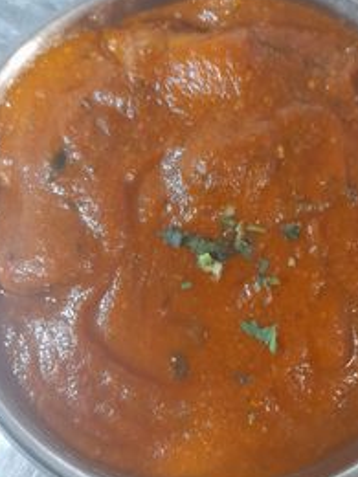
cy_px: 234
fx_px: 565
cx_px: 211
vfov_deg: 45.8
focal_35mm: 41
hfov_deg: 35.0
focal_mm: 4.6
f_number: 2
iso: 500
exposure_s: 1/25
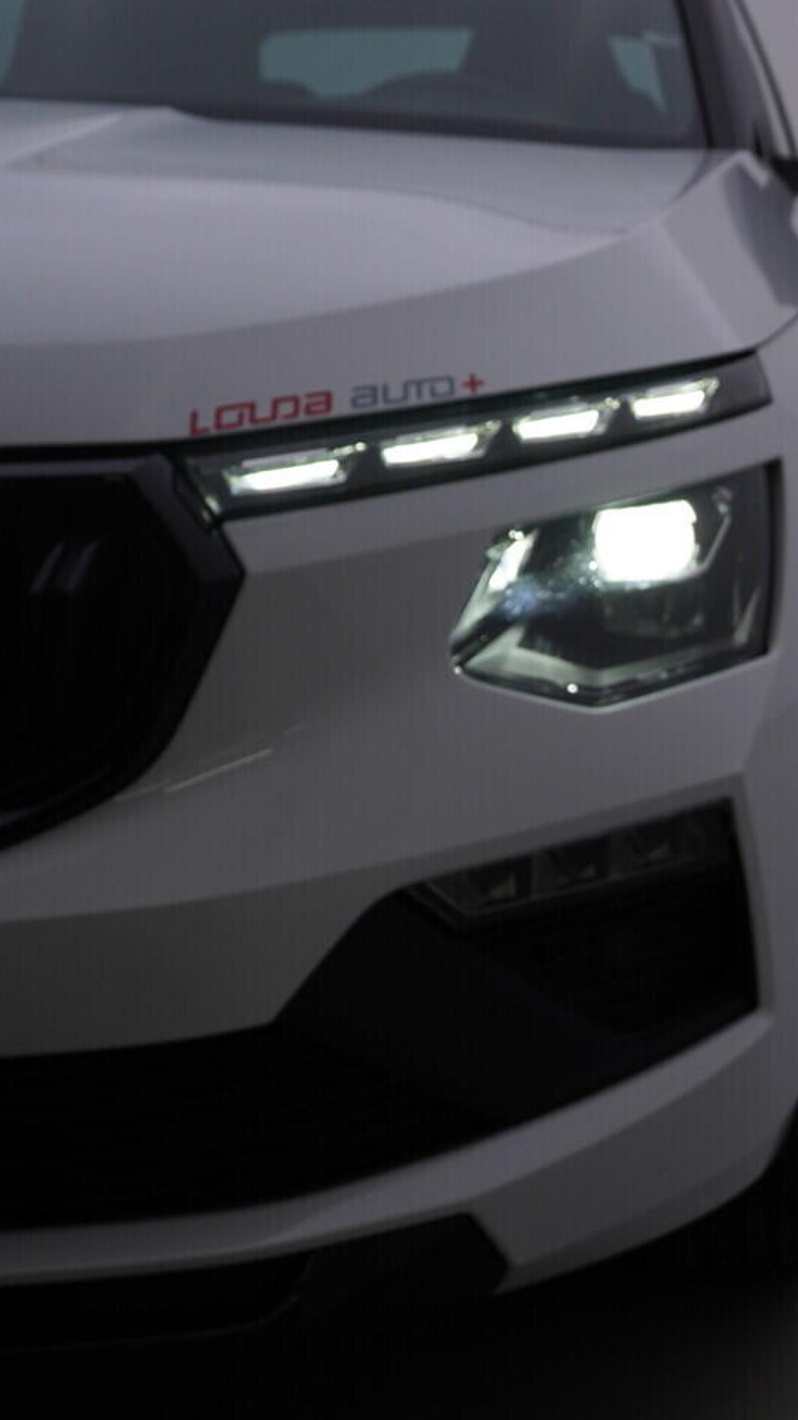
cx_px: 896
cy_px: 706
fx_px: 2144
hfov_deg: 20.1
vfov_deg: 36.6
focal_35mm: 57
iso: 125
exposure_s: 1/160
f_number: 5.6
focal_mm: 24
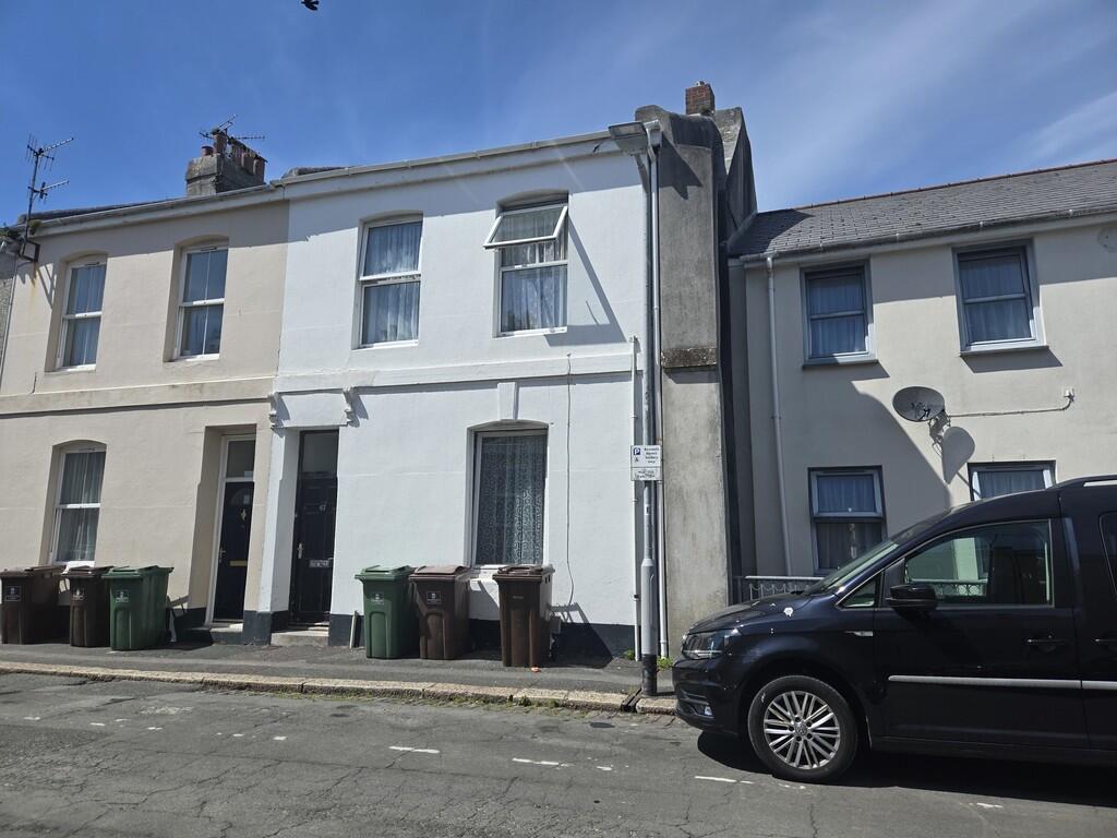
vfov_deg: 58.9
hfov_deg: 73.9
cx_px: 558
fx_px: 742
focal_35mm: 23
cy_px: 419
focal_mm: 5.4
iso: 32
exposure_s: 1/2921
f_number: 1.8
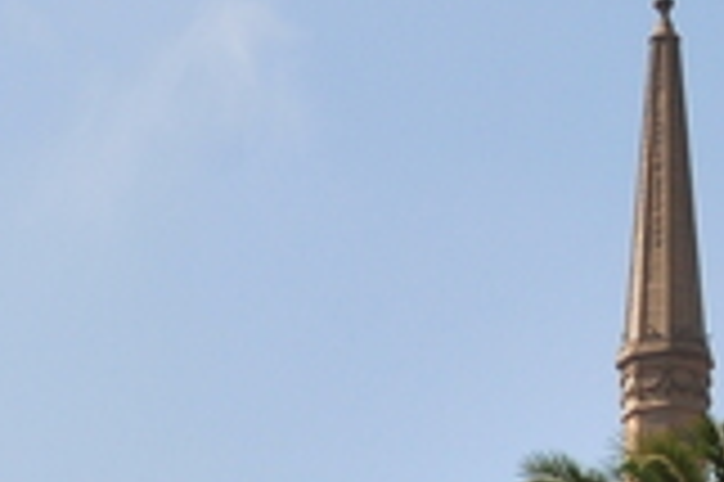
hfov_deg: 5.6
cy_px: 923
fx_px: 7393
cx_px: 283
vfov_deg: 3.7
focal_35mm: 368
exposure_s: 1/500
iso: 250
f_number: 11
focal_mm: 44
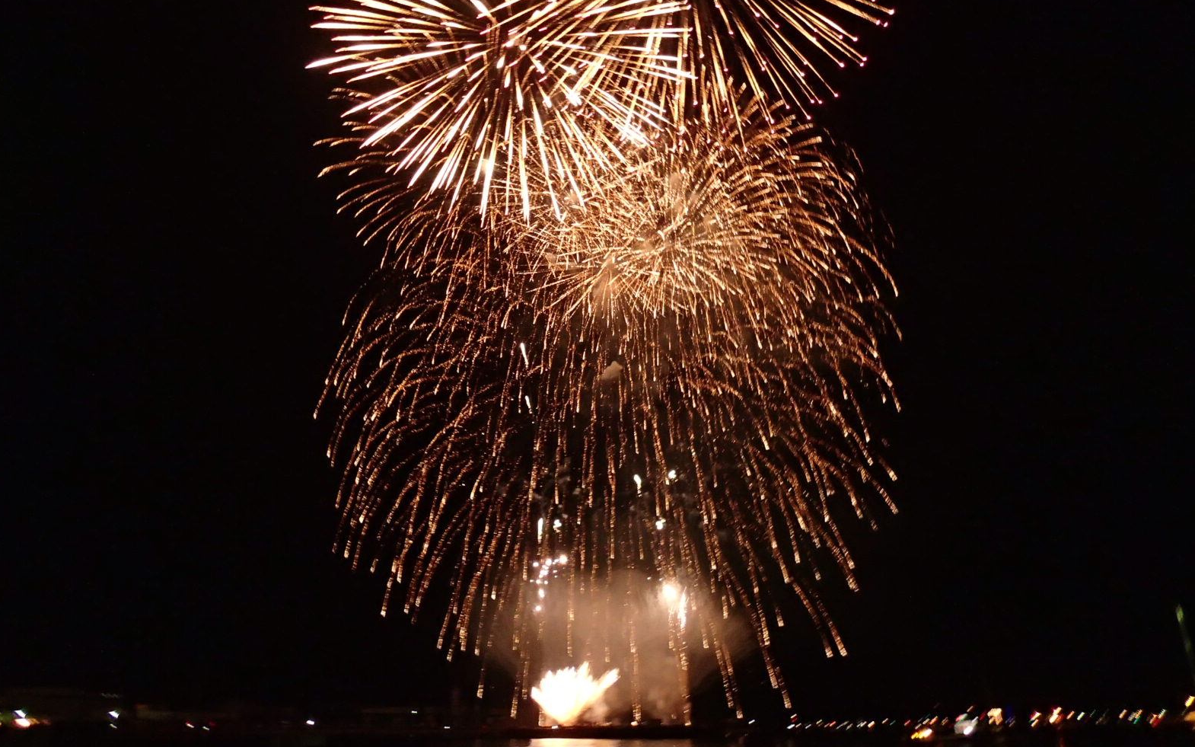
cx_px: 601
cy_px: 292
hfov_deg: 68.4
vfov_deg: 45.7
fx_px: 879
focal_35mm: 27
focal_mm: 4.5
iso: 800
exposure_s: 1/25
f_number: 2
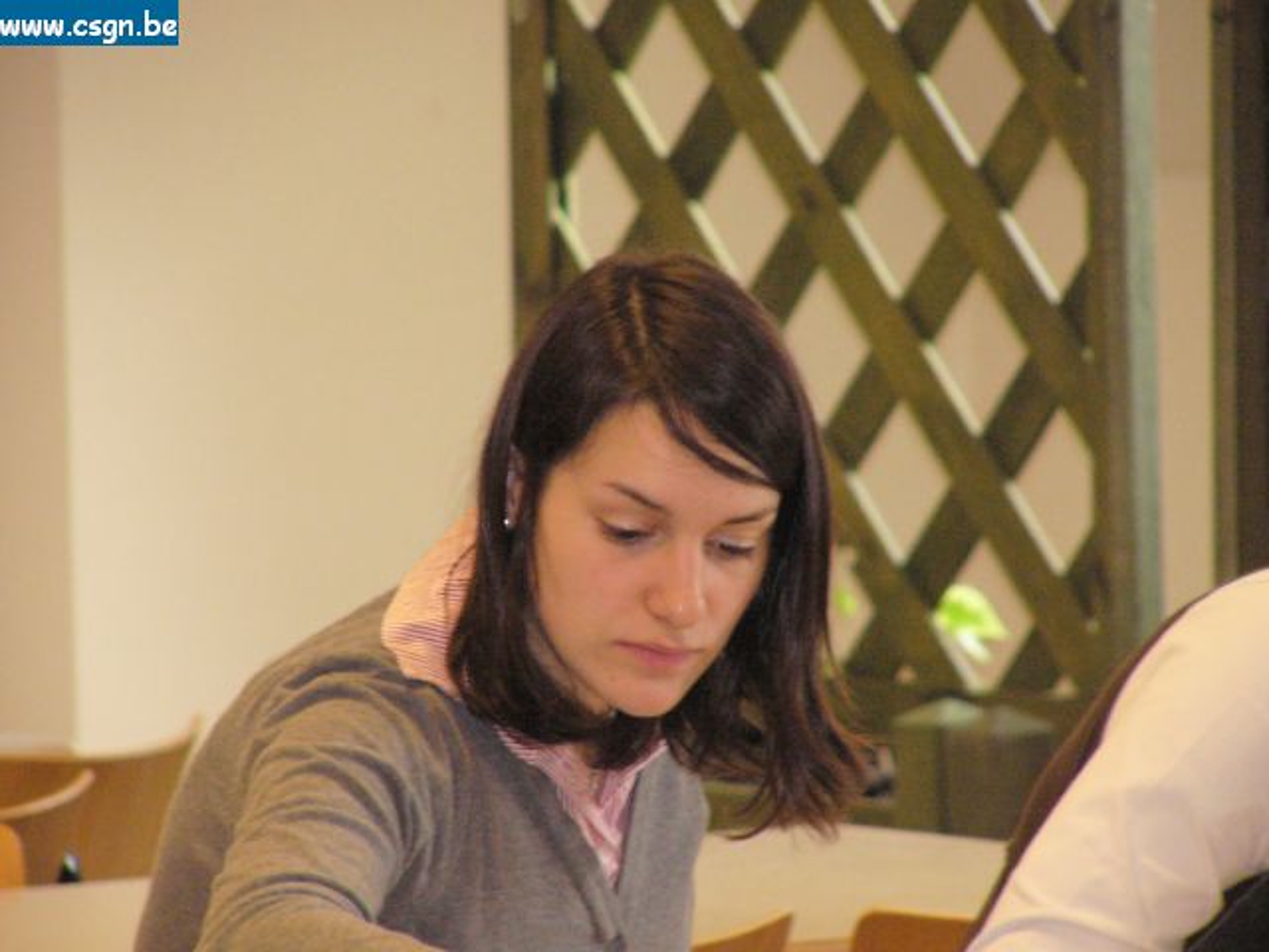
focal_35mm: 376
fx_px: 13784
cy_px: 476
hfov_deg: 5.3
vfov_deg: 4.0
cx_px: 634
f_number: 2.8
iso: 400
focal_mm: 62.5
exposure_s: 1/60
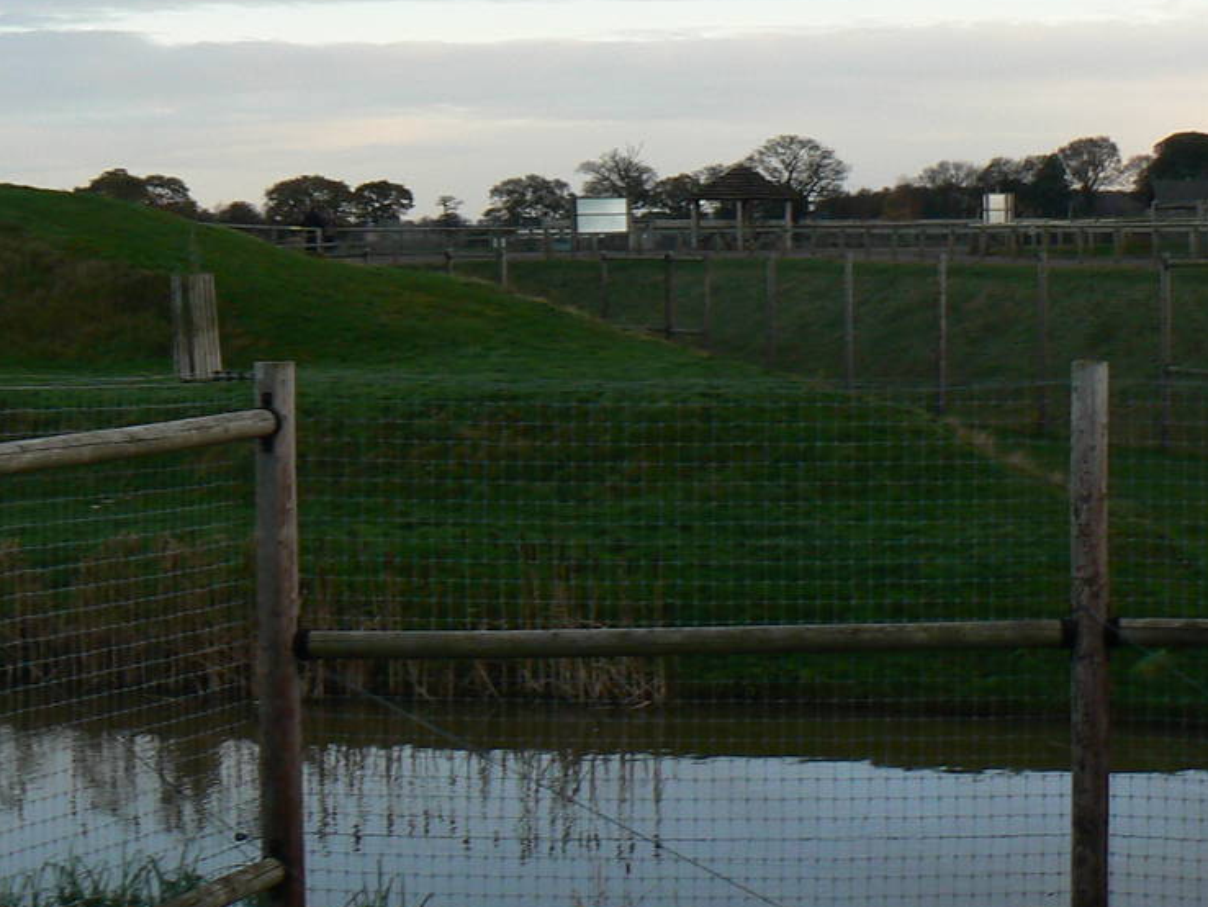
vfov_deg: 18.7
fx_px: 2723
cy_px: 185
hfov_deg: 25.0
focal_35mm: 78
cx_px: 651
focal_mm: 6
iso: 80
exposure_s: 1/100
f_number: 4
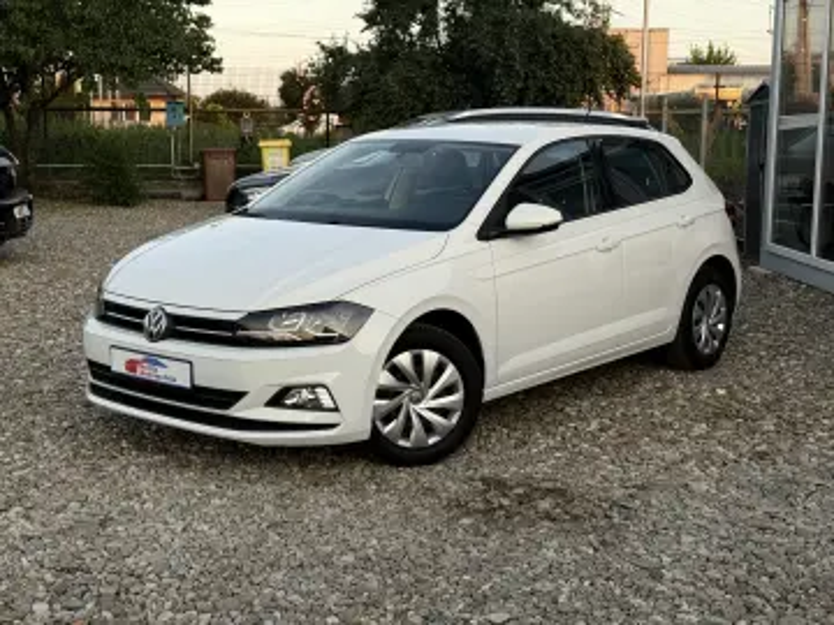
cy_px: 312
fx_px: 1156
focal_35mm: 48
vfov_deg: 30.3
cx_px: 417
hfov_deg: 39.7
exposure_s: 1/699
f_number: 1.78
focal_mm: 6.76
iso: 80
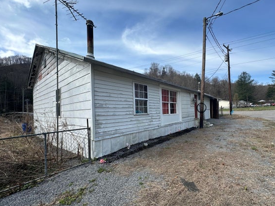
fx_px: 127
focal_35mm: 16
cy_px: 109
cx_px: 155
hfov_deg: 94.0
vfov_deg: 78.0
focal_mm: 2.22
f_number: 2.2
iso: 40
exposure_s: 1/917
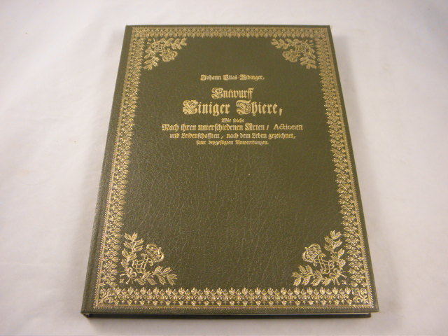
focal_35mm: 33
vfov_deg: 42.9
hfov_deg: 55.4
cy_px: 168
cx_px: 224
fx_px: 427
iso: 100
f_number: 3.6
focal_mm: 5.9
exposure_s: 1/40
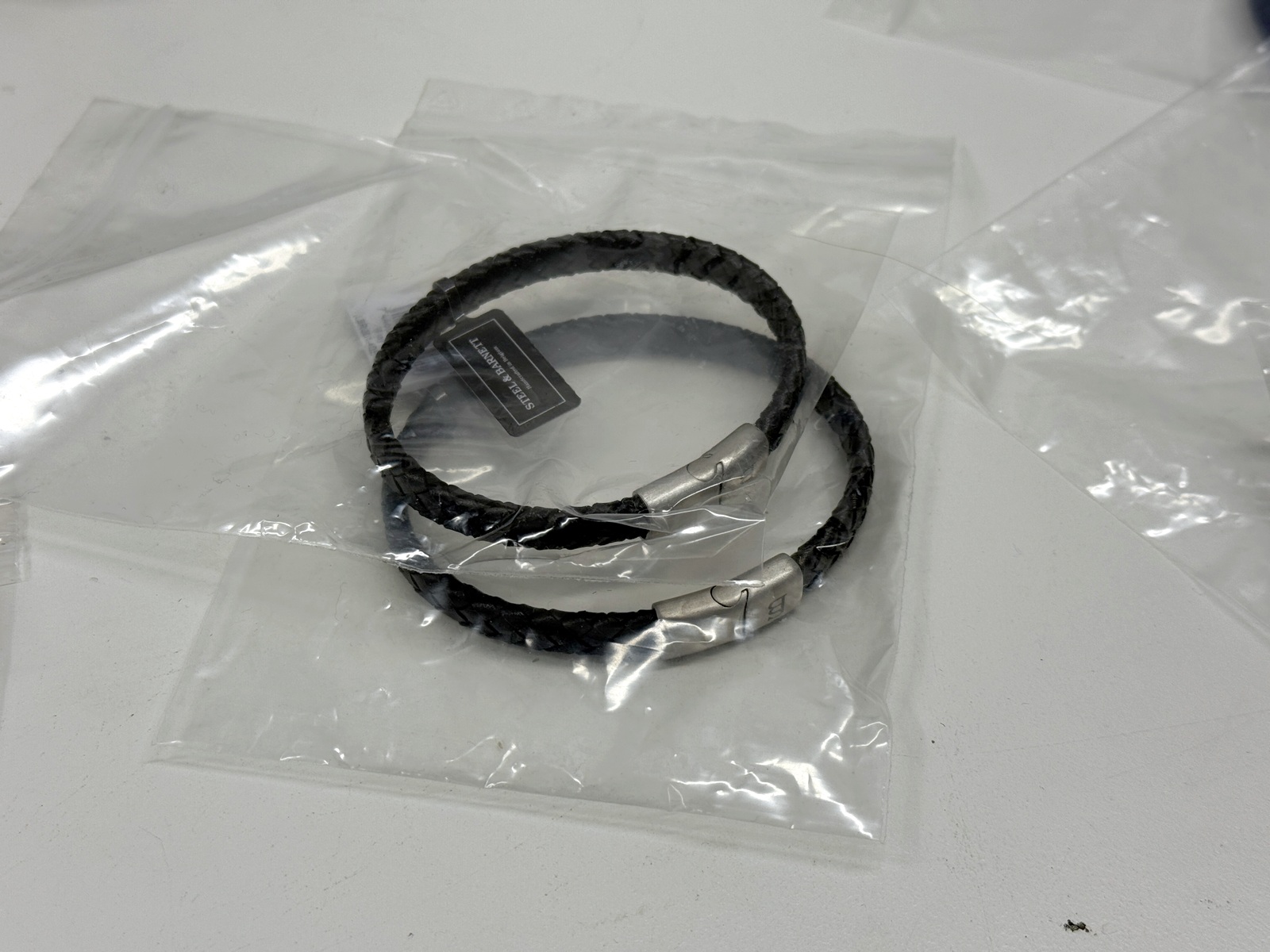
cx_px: 635
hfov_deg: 39.7
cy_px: 476
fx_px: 1761
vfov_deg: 30.3
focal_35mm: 48
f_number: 1.78
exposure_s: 1/434
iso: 64
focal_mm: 6.76
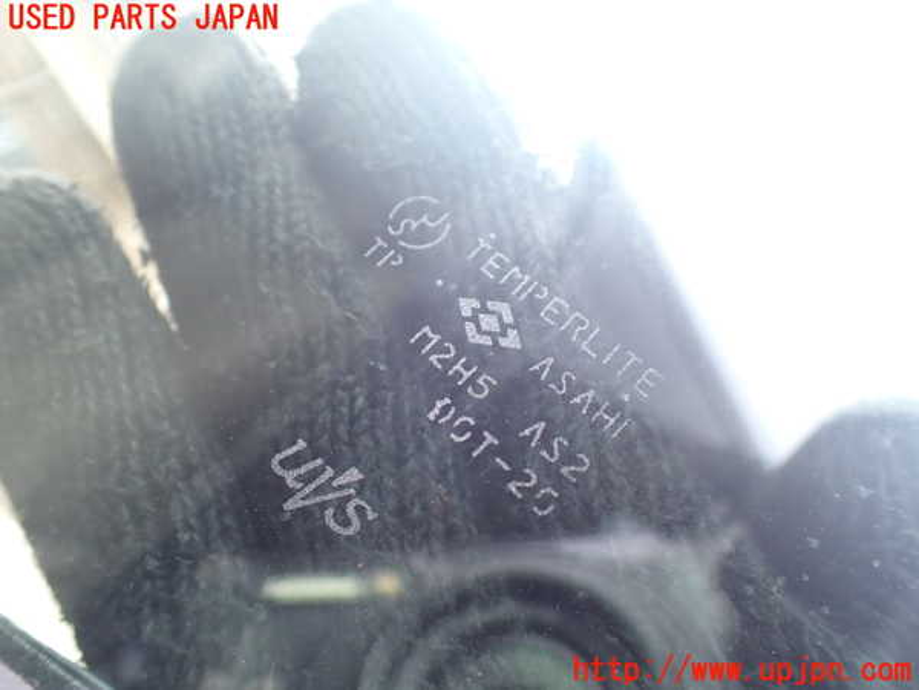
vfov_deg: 46.8
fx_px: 796
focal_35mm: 30
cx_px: 460
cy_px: 345
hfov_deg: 60.0
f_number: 2.3
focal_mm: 5.4
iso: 125
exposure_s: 1/125
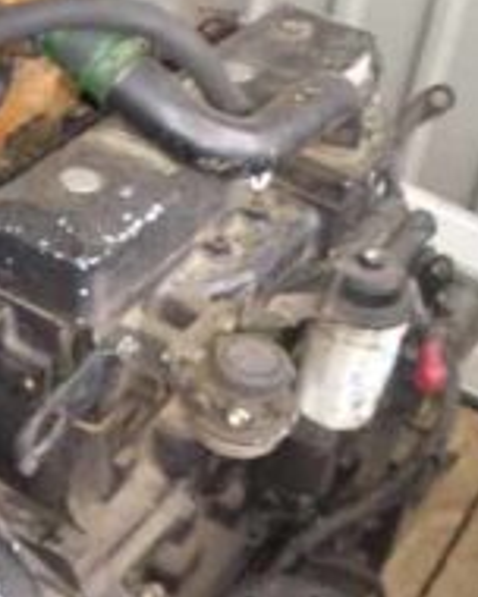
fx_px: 1273
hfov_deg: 21.1
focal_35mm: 72
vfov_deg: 26.2
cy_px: 427
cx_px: 120
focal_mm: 5.8
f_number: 2.6
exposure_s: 1/60
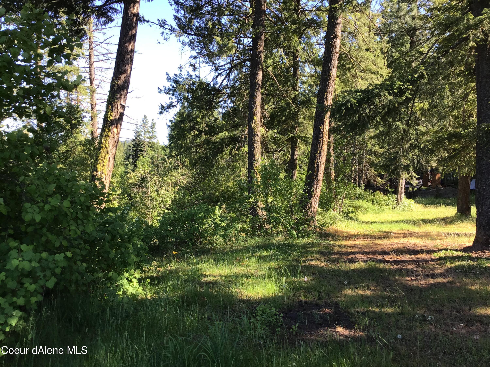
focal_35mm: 31
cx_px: 245
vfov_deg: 45.4
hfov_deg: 58.4
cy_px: 184
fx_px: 439
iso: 25
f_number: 2.4
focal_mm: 3.3
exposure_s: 1/188
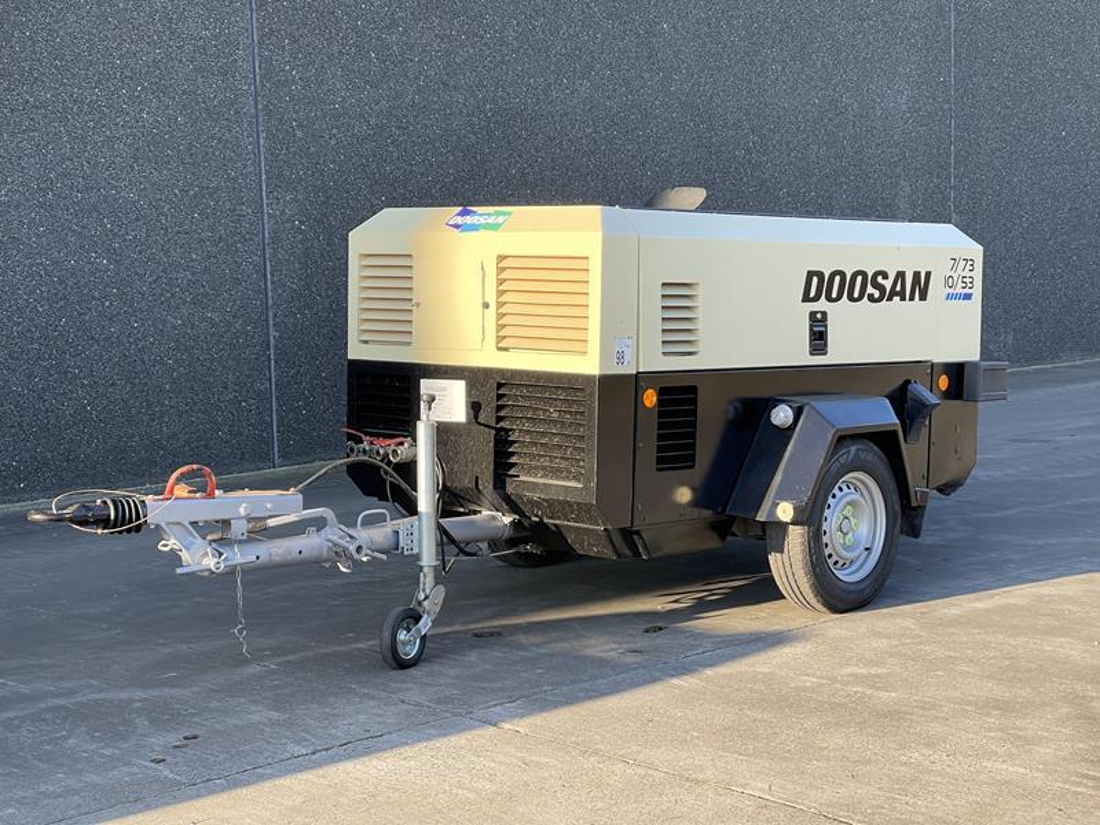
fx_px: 2034
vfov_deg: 22.9
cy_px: 412
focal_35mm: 64
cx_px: 550
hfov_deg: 30.3
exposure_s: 1/181
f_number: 2.2
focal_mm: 7.5
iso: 20
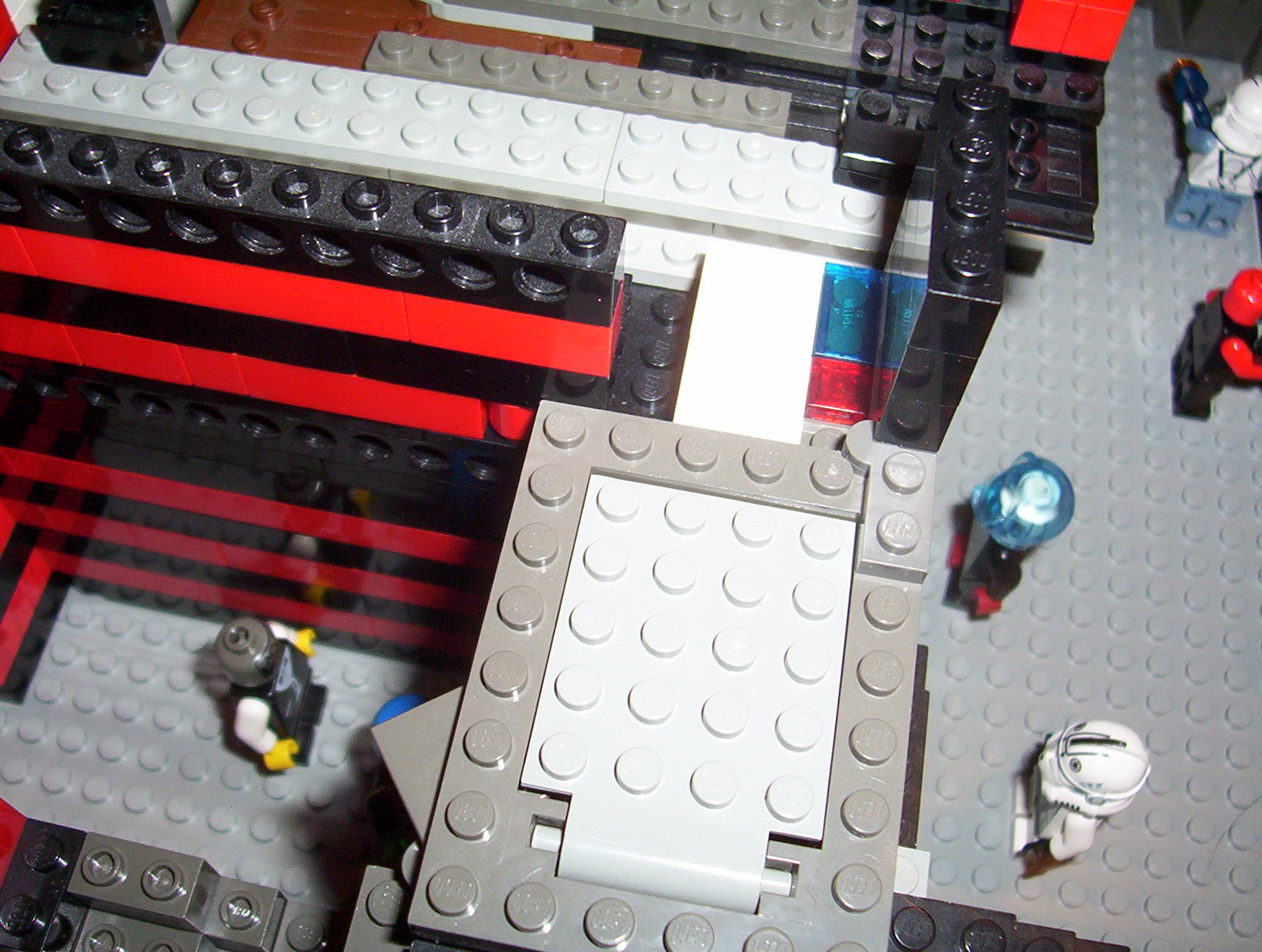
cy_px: 476
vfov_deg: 33.7
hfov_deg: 43.8
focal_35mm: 43
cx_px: 631
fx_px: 1571
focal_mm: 5.77
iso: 140
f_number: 2.73
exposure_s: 1/60
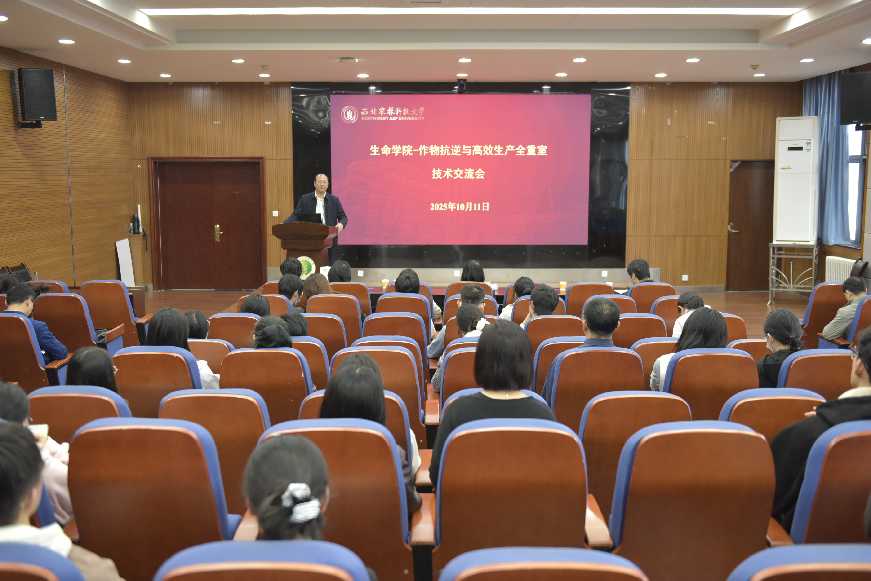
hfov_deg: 53.1
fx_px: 871
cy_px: 290
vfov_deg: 36.9
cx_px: 436
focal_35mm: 36
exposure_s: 1/125
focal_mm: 36
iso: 2800
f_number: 2.8
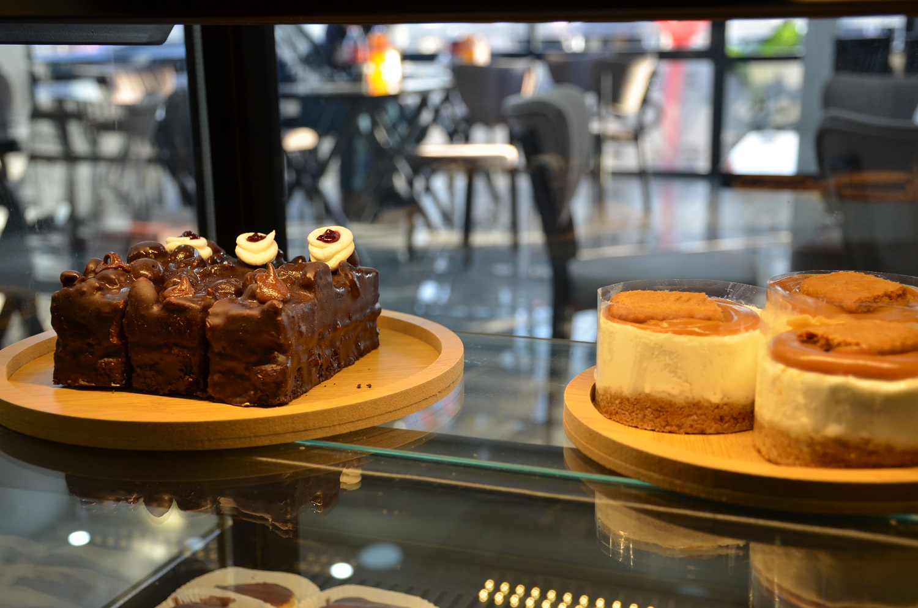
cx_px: 459
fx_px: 1221
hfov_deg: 41.2
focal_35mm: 48
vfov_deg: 27.9
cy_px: 304
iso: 400
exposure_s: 1/100
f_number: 5
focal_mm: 32
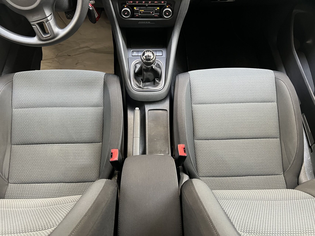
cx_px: 158
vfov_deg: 53.1
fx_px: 237
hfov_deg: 67.3
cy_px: 118
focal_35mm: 26
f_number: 1.5
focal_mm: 5.7
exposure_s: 1/50
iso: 500
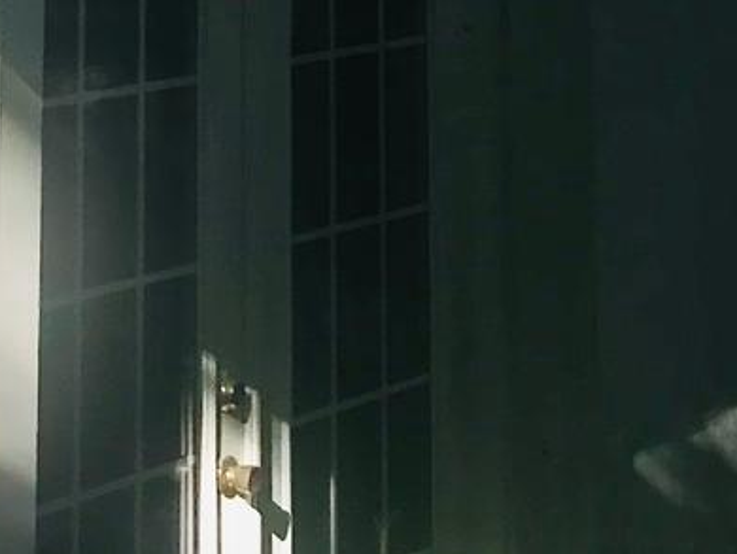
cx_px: 406
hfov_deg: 13.4
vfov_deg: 8.9
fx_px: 3132
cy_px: -879
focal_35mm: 147
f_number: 1.8
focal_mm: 3.99
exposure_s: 1/1408
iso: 20
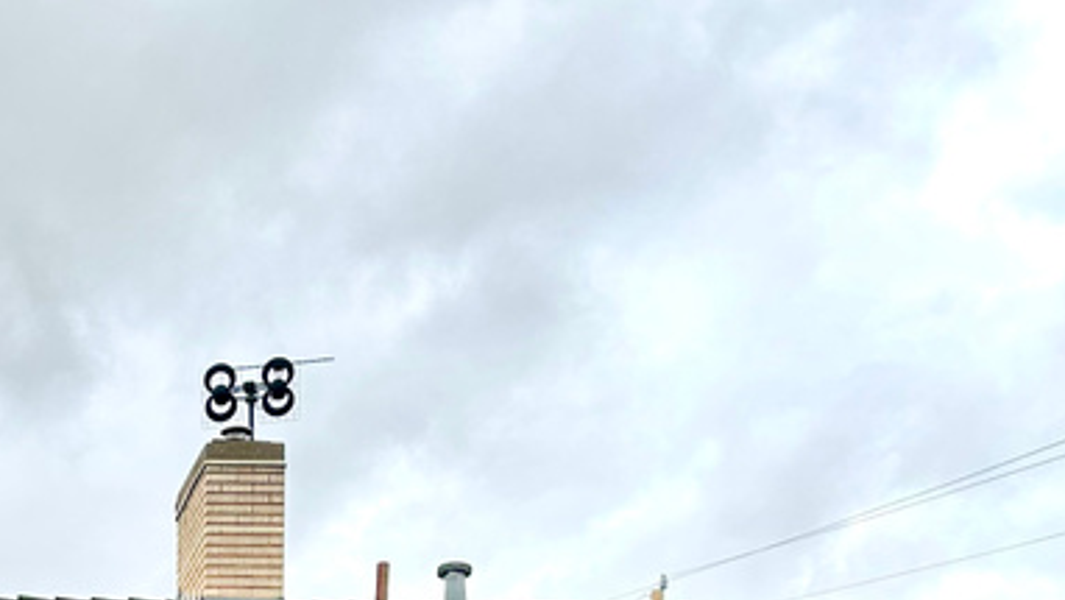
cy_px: 1047
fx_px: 1977
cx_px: -89
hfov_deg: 27.7
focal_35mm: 70
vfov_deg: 15.2
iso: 80
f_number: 1.78
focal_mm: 6.86
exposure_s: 1/2110
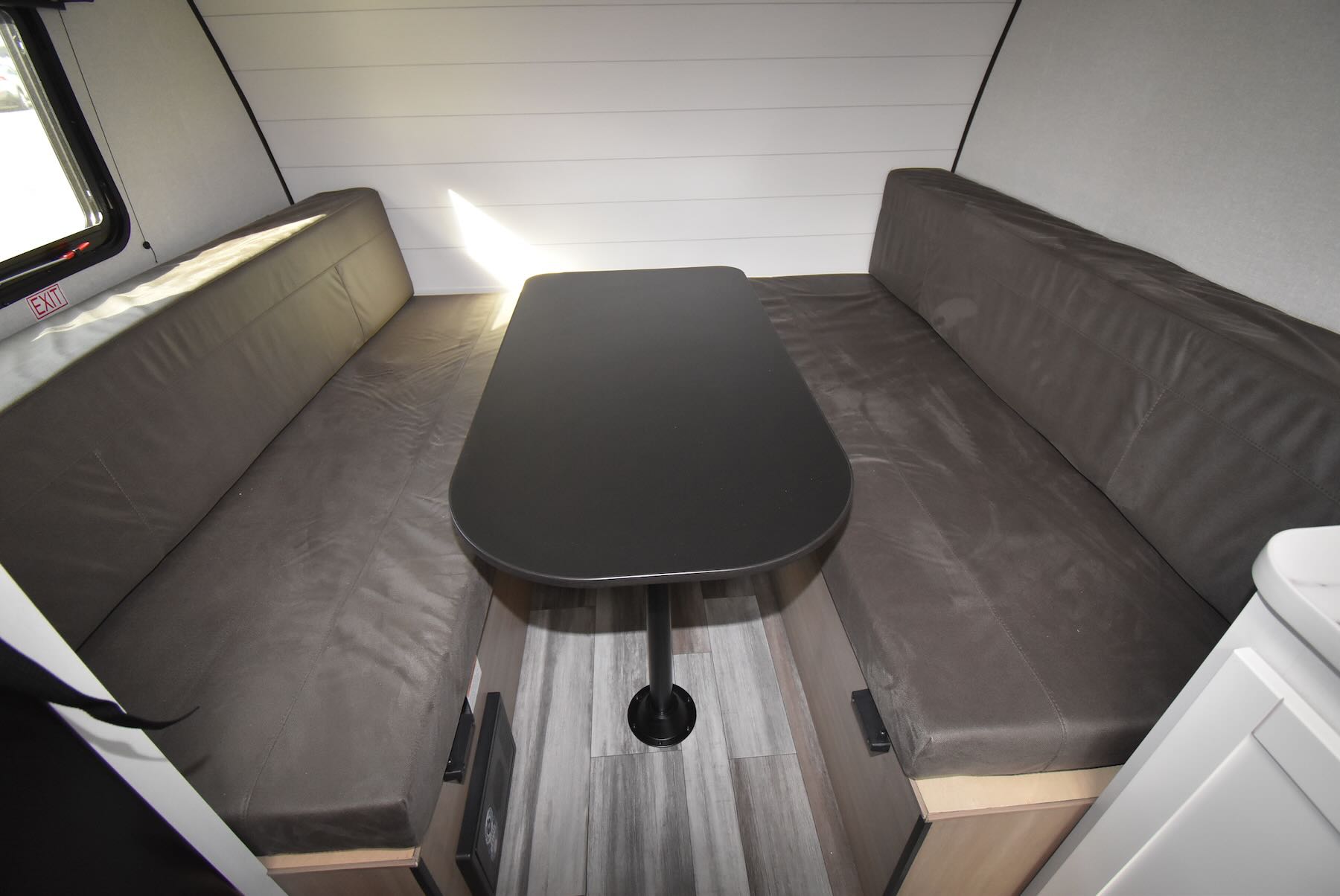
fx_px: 559
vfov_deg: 77.5
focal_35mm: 15
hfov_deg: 100.3
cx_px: 670
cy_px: 448
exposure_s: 1/60
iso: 1800
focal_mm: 10
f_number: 4.5
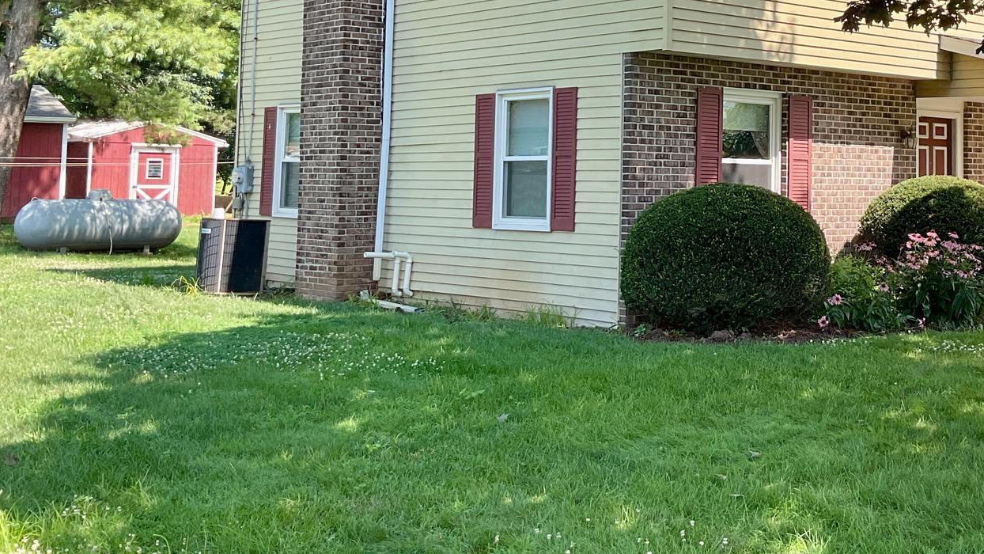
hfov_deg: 39.0
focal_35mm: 52
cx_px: 717
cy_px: 74
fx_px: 1357
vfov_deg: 22.6
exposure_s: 1/428
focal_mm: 3
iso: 16
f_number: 1.8
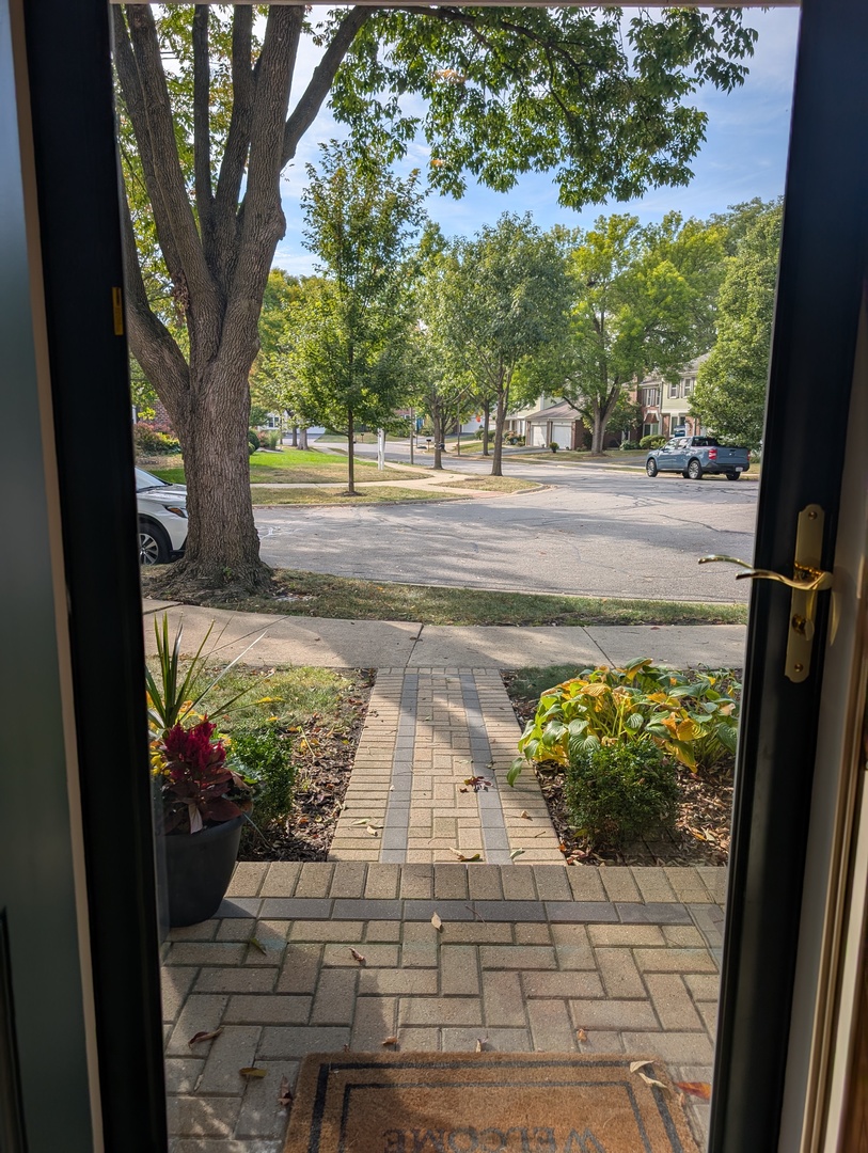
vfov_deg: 71.5
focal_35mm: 24
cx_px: 434
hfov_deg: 56.9
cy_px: 576
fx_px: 801
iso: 19
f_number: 1.68
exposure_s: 1/798
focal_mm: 6.9
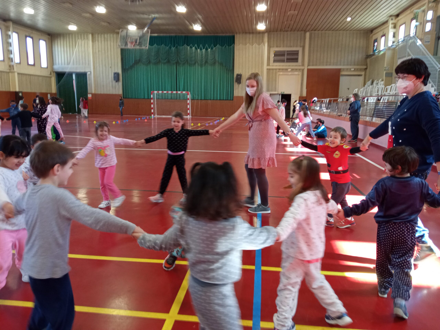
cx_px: 220
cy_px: 165
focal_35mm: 27
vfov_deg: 51.4
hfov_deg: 65.3
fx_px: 343
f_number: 2.2
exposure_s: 1/33.3
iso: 181
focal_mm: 3.79
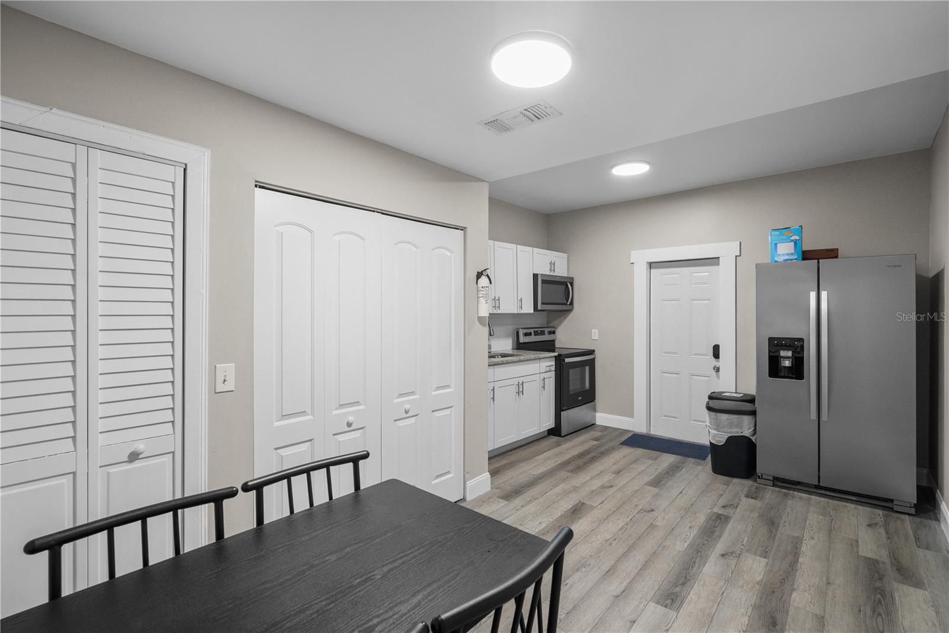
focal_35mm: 16
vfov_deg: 73.7
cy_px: 316
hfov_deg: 96.7
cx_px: 474
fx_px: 422
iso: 400
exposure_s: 1/1.67
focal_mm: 16
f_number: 8
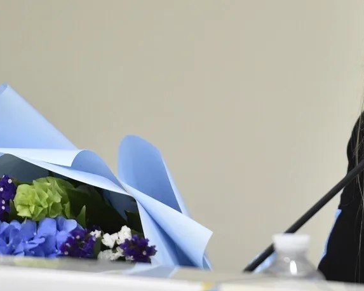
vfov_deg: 3.1
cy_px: 54
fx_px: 5363
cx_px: 428
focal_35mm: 498
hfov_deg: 3.9
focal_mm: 190
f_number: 2.8
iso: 3200
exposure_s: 1/400
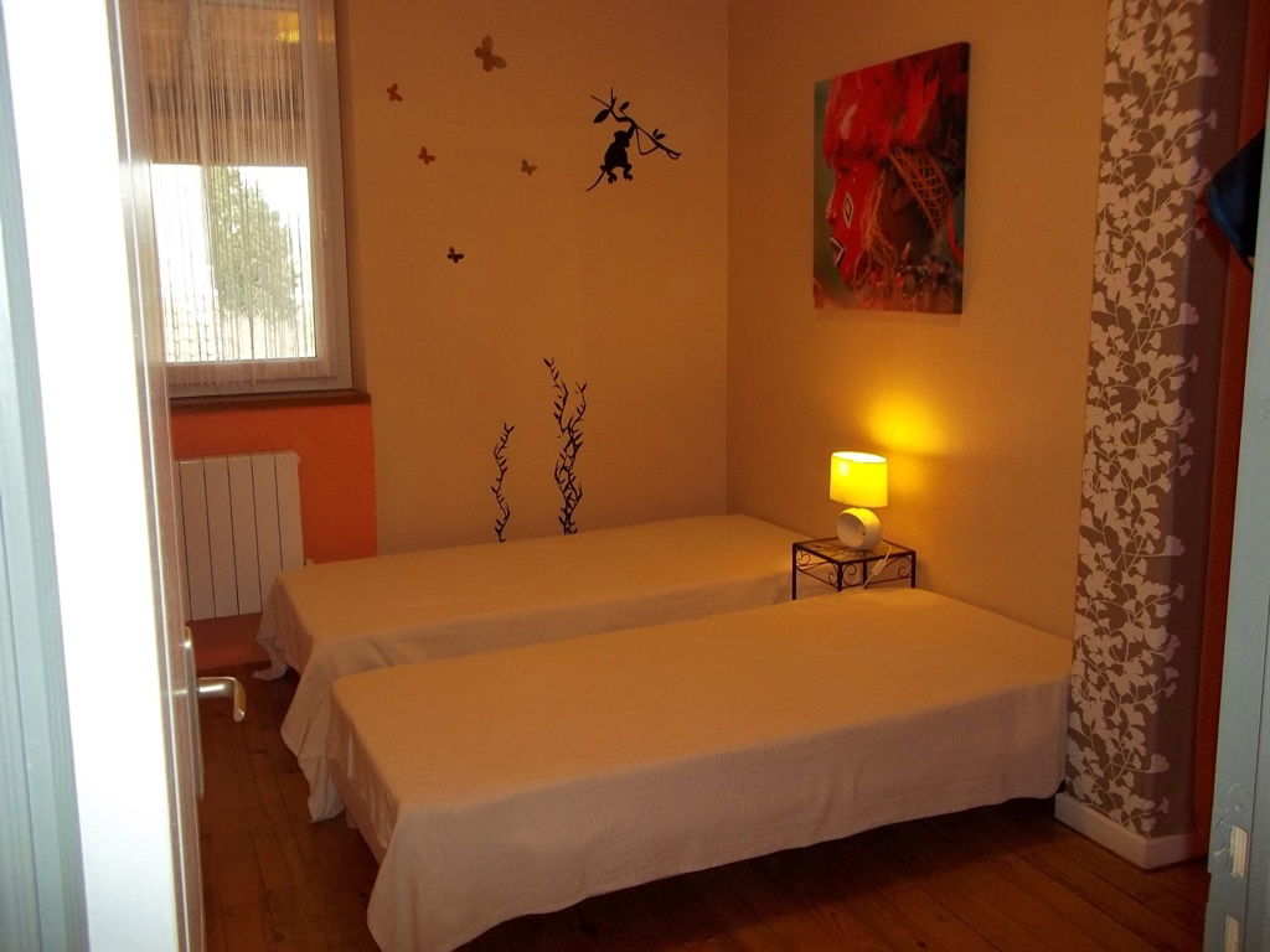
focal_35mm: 32
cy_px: 476
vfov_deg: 44.2
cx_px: 635
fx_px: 1174
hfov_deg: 56.8
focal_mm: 5.7
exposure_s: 1/30
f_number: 2.9
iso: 160
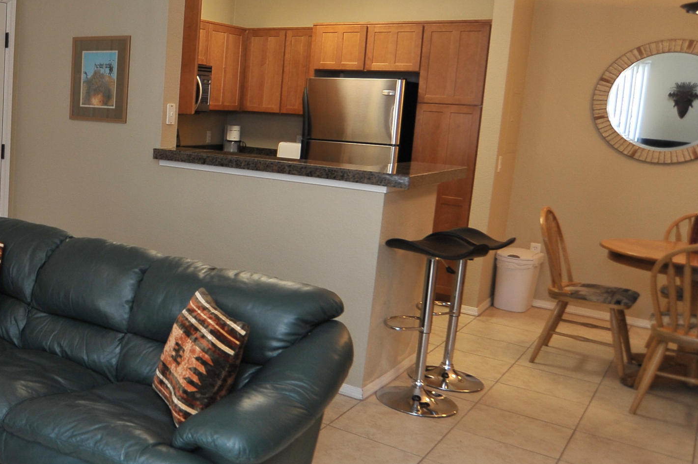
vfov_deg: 34.9
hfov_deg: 44.4
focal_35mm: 38
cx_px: 26
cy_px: 191
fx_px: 736
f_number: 4.5
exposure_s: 1/30
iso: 640
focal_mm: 18
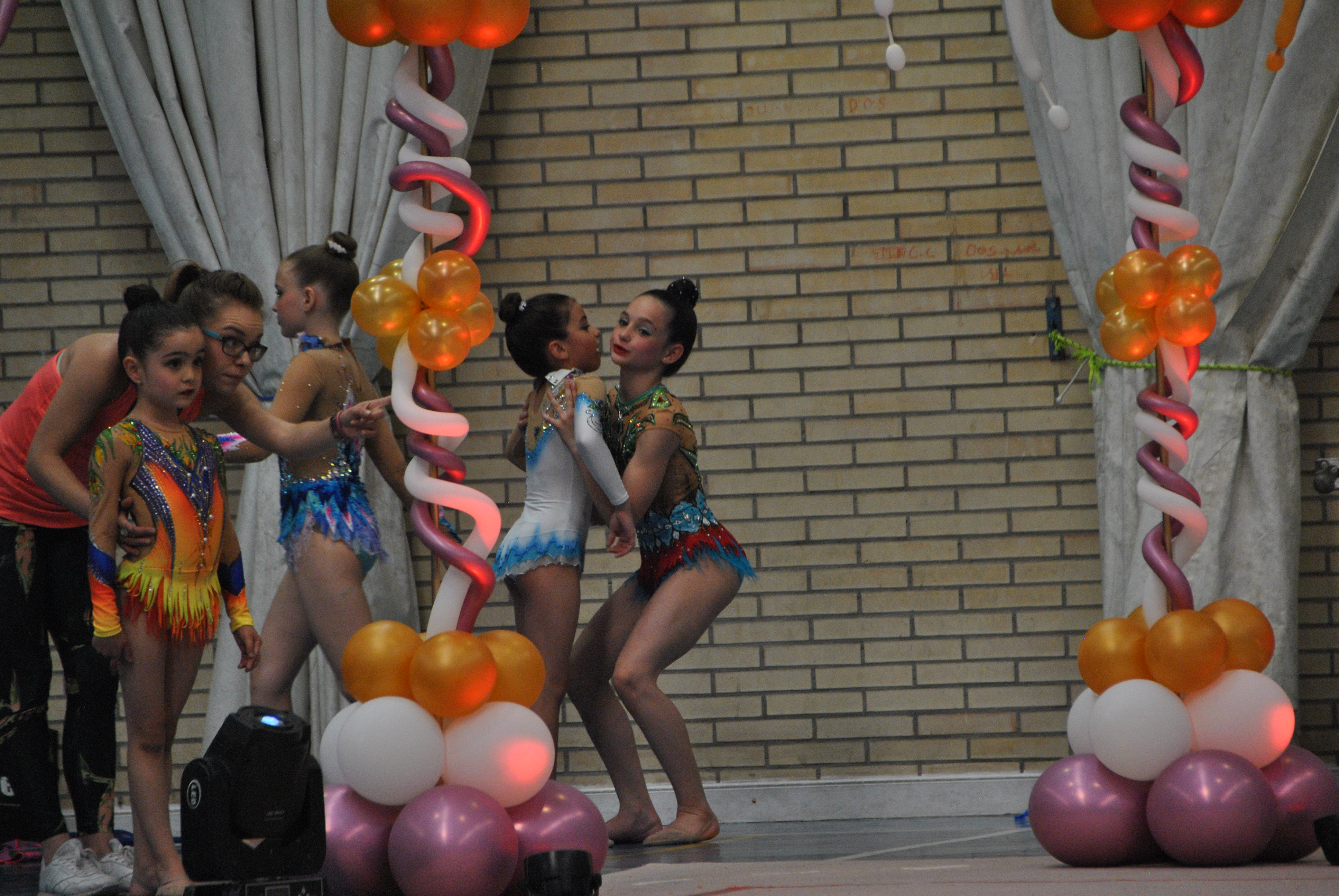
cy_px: 448
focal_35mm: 255
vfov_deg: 5.4
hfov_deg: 8.1
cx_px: 670
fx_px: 9496
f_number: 6
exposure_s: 1/250
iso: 800
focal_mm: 170
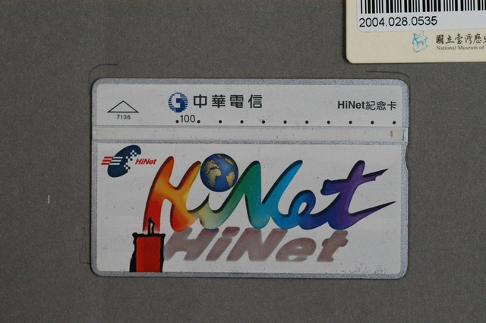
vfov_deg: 15.1
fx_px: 1213
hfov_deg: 22.6
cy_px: 162
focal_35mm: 90
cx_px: 243
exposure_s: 1/20
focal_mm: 60
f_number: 6.3
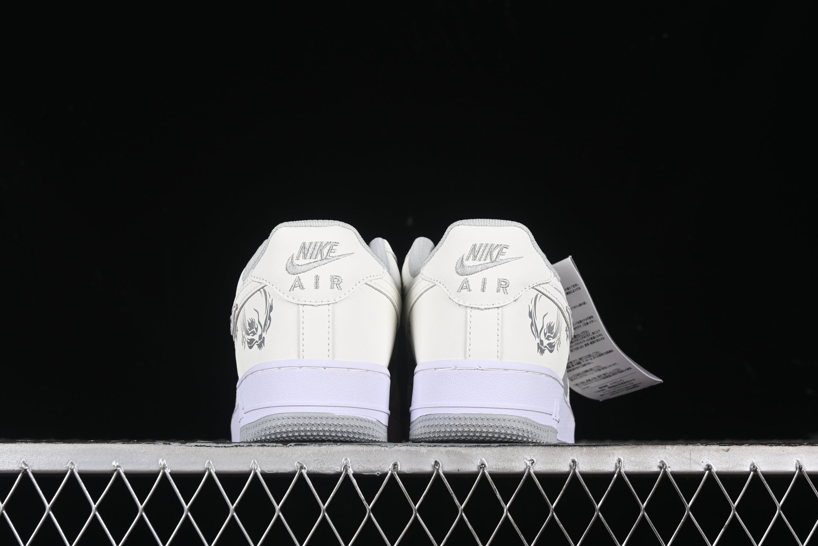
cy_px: 273
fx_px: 1704
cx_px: 409
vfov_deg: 18.2
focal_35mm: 75
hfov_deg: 27.0
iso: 160
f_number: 8
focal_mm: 50
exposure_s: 1/80
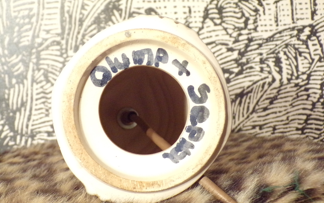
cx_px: 162
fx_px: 459
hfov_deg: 38.9
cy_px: 108
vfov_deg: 24.9
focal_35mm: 52
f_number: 3.5
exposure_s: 1/12
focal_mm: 8.7
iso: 800
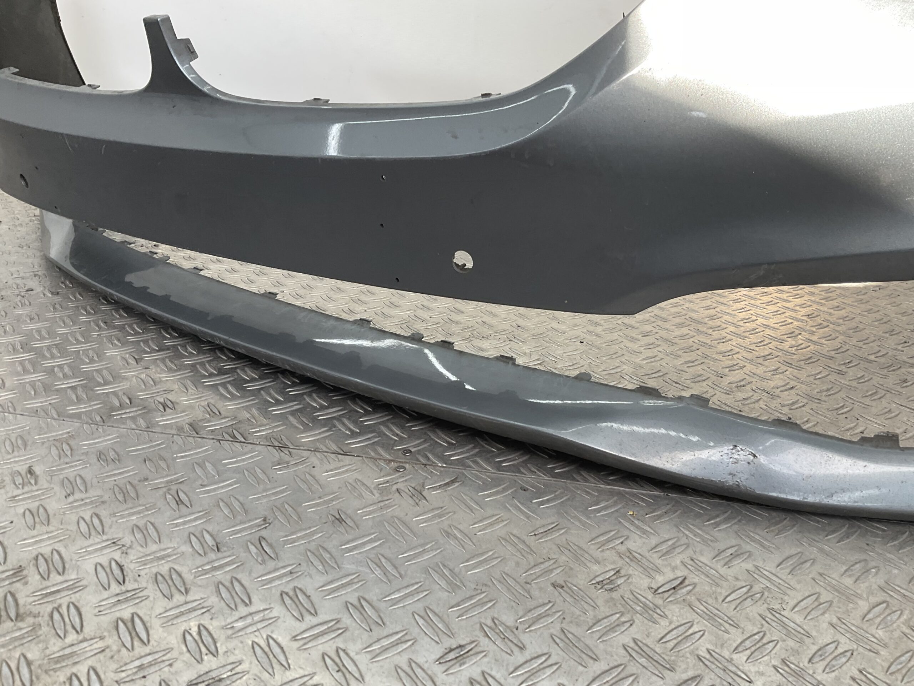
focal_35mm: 29
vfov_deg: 48.2
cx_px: 457
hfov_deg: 61.7
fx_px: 766
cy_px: 343
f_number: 1.8
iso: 20
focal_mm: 3
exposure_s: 1/120
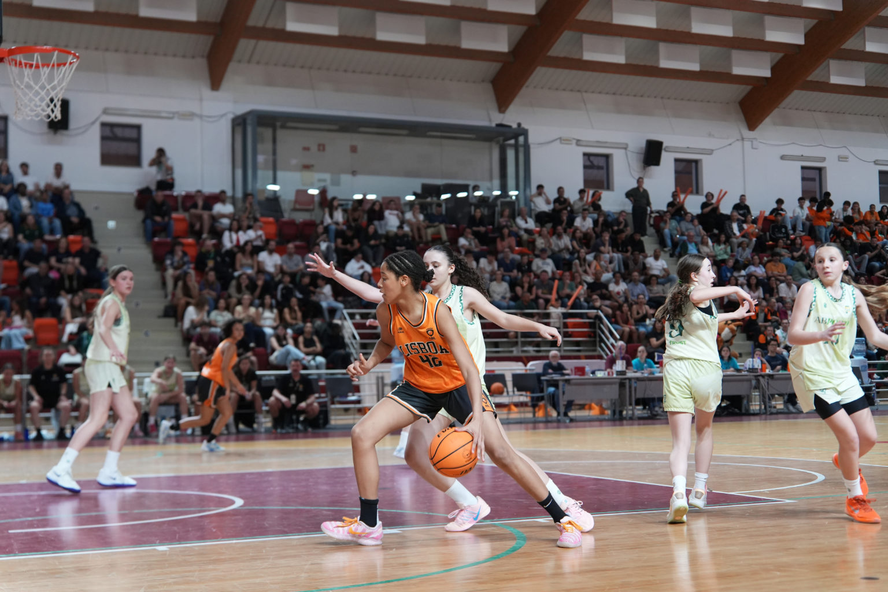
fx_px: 1307
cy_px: 296
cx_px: 444
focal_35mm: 53
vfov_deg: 25.5
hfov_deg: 37.5
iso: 2500
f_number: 2.8
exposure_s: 1/1000
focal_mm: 53
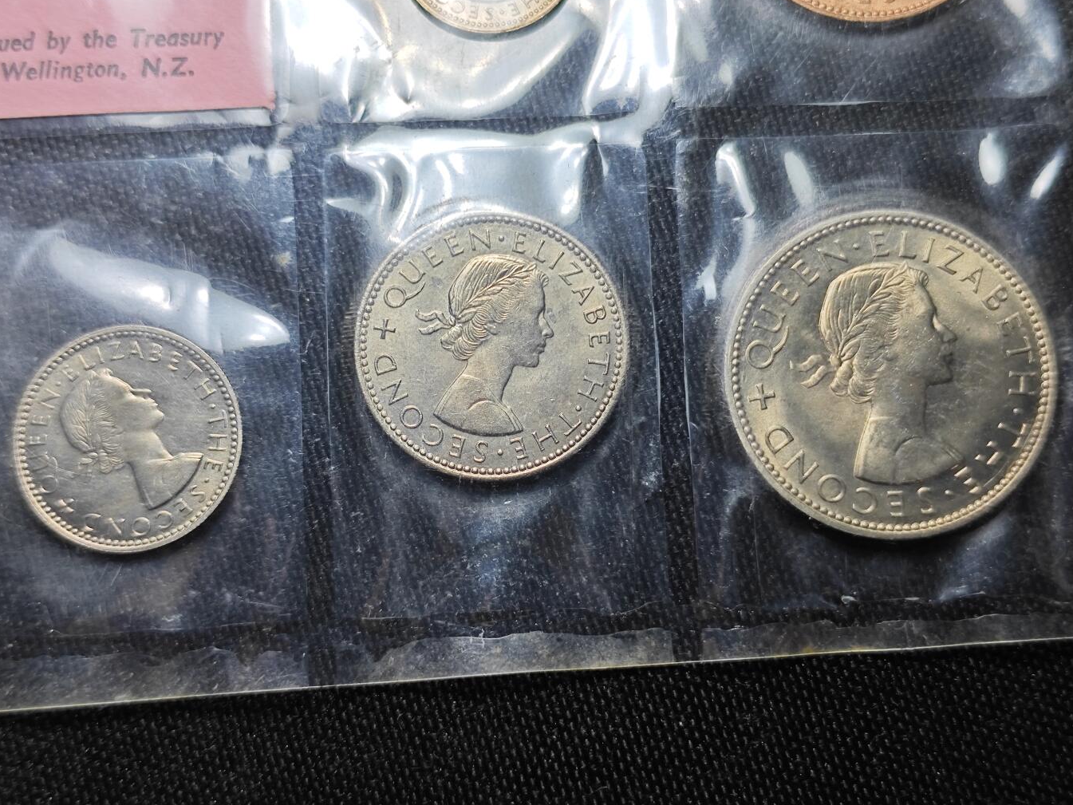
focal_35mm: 51
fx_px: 1581
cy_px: 413
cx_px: 529
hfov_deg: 37.5
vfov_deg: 28.6
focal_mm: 5.84
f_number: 1.6
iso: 64
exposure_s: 1/100
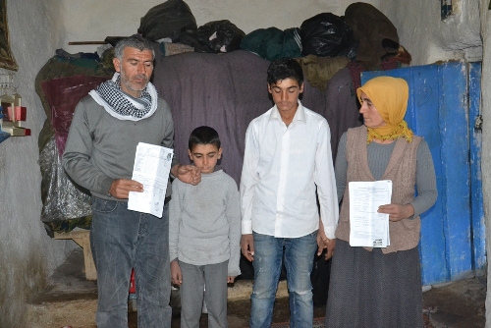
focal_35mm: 45
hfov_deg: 43.6
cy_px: 164
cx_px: 246
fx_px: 614
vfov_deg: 29.9
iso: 3200
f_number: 4.2
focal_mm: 30
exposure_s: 1/60
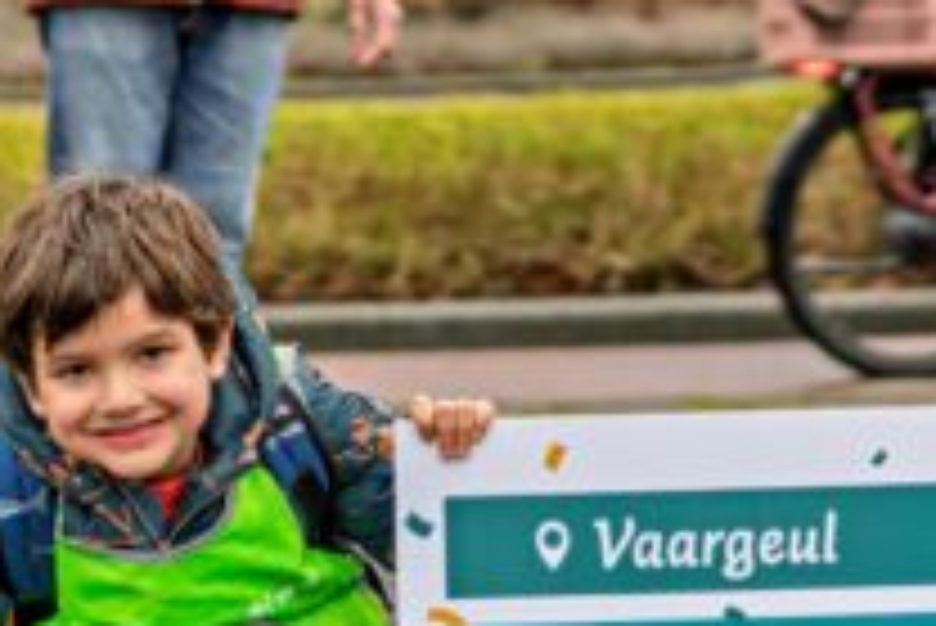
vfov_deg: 10.6
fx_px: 3356
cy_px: 59
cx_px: 594
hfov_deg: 15.9
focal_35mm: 129
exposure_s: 1/2500
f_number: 1.6
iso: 800
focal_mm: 35
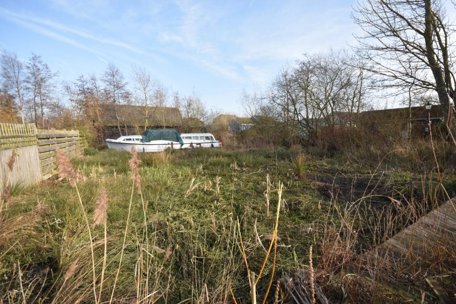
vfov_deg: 77.3
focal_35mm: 15
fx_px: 190
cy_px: 152
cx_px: 228
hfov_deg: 100.4
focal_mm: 10
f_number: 5.6
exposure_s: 1/125
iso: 100
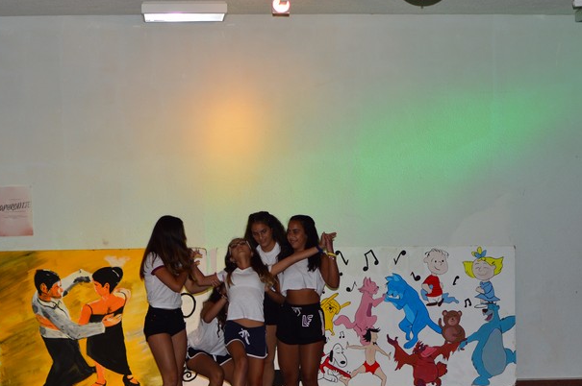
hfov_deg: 22.9
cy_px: 317
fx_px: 1435
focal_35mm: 89
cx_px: 248
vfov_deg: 15.2
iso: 100
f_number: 2.2
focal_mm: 35
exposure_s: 1/60
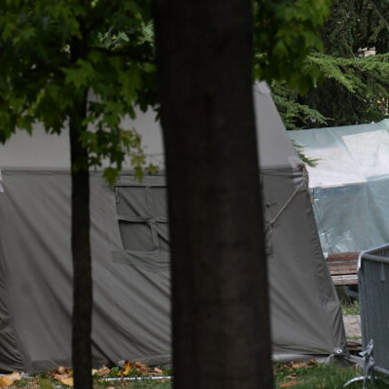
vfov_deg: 5.0
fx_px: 4424
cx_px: 456
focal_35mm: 348
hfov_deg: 5.0
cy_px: 123
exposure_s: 1/1000
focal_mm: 160
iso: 320
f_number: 5.6
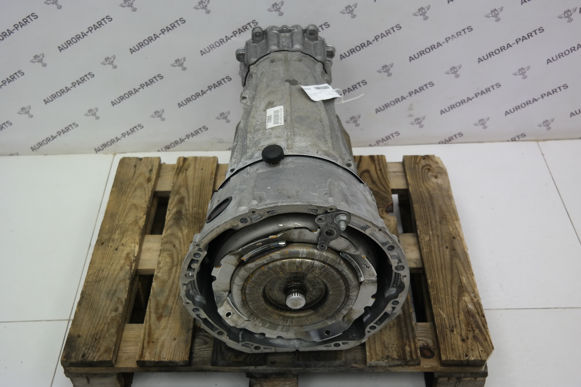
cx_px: 290
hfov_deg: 44.5
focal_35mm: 44
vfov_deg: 30.5
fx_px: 710
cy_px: 194
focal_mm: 29
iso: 200
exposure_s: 1/50
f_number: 4
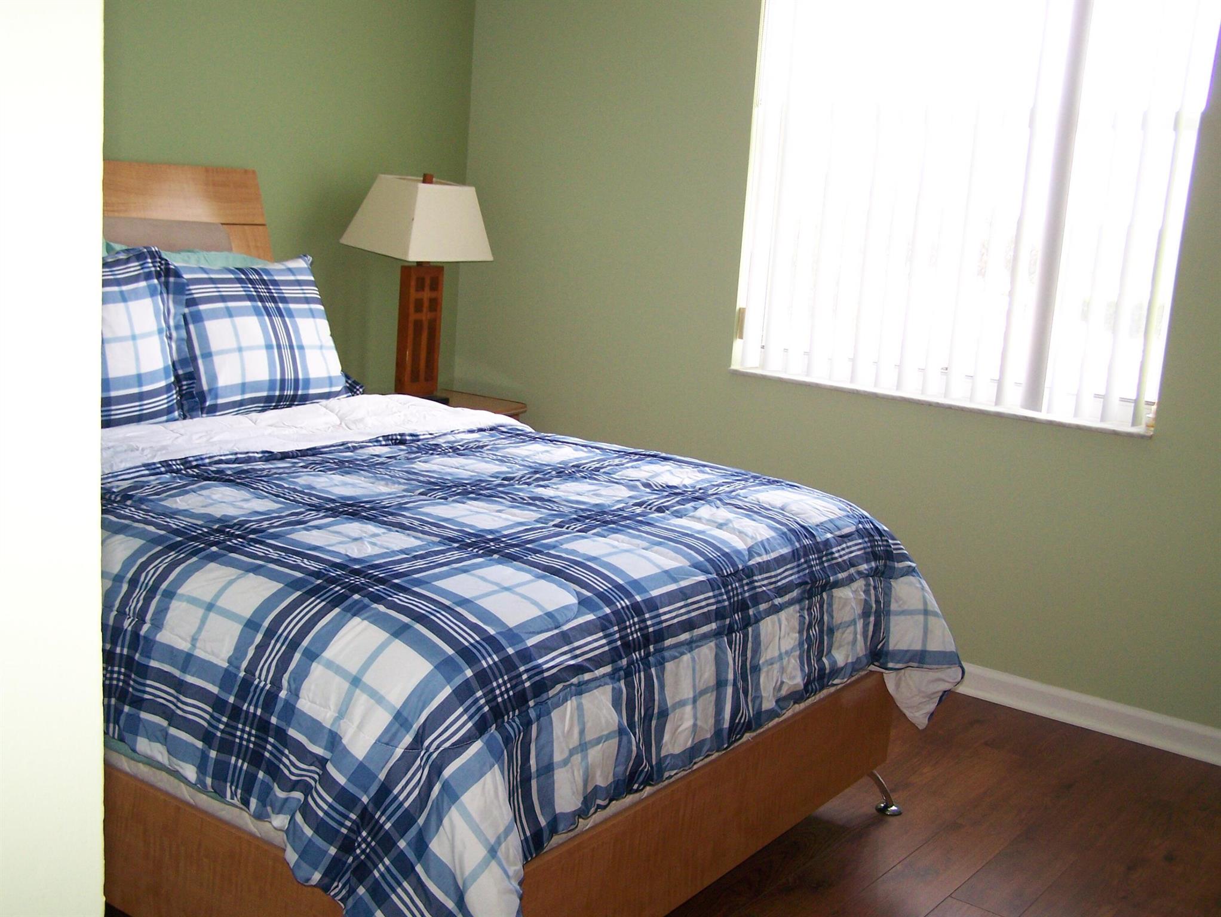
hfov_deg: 48.9
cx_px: 610
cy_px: 458
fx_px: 1341
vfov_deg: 37.8
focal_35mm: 38
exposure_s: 1/60
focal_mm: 6.3
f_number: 2.8
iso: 160
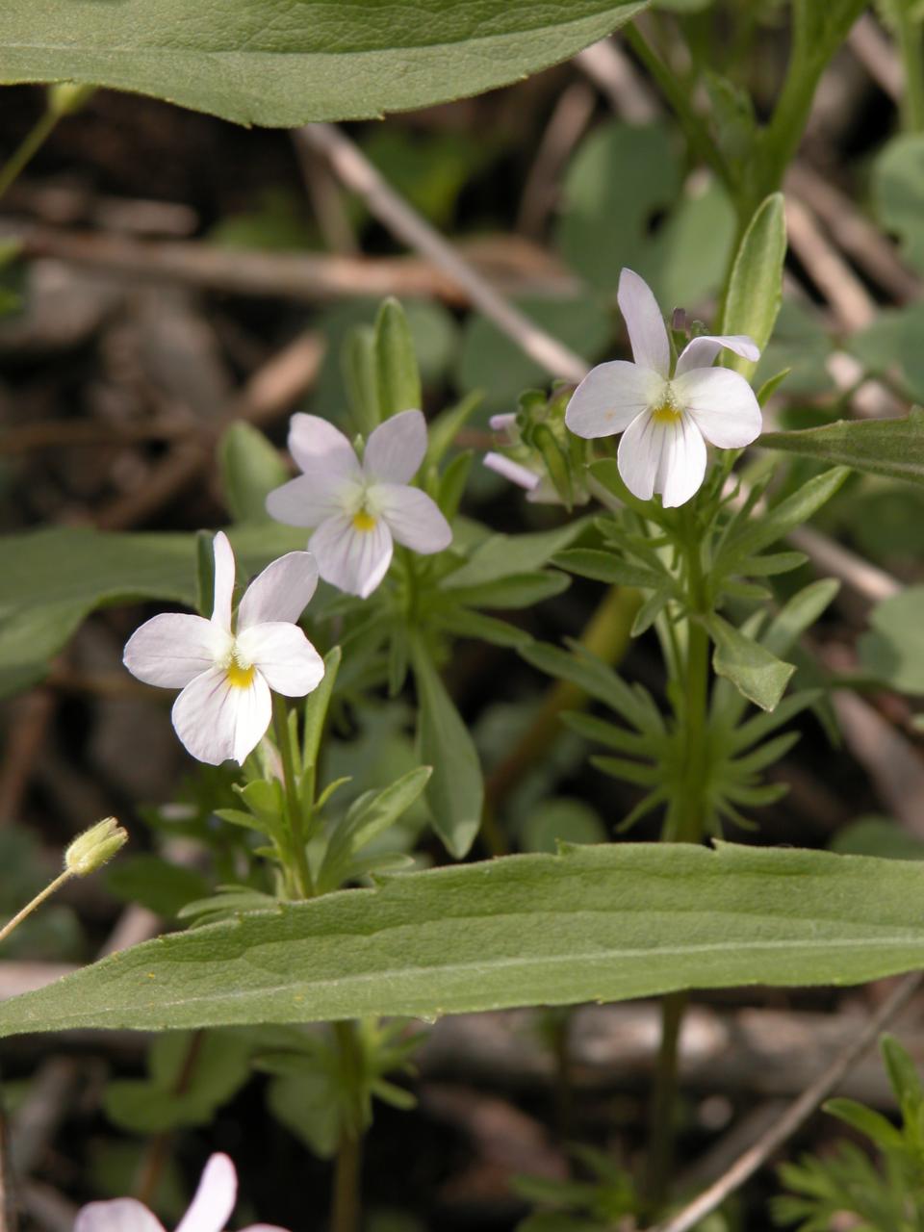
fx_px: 9965
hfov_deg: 5.3
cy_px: 616
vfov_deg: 7.1
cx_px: 462
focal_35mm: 280
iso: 100
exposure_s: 1/142
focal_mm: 71.2
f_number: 7.4
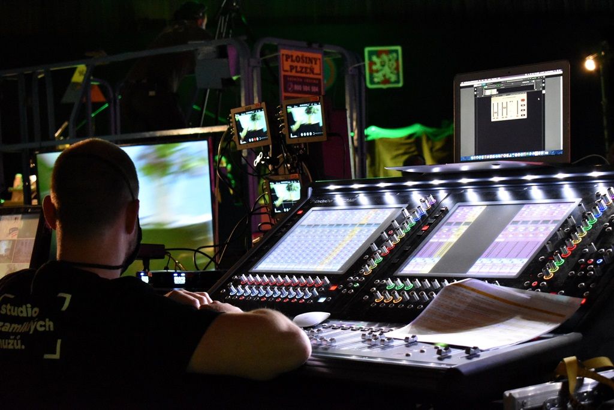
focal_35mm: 75
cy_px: 205
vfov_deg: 18.2
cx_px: 307
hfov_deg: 27.0
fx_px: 1279
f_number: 5.6
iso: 6400
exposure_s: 1/40
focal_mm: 50
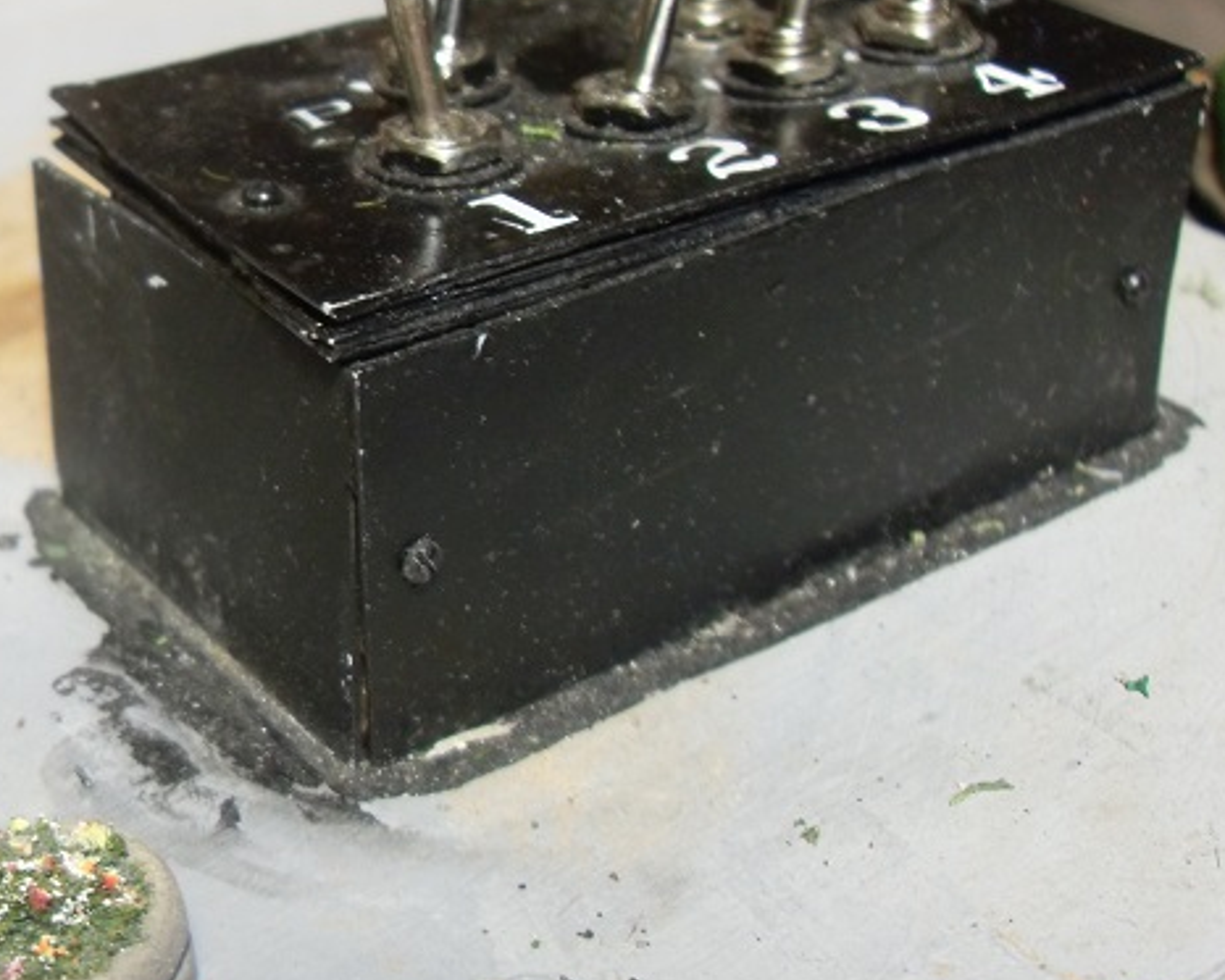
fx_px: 1886
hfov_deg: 35.4
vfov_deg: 29.1
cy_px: 431
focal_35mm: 52
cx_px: 352
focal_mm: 6.3
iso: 200
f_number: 2.8
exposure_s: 1/8
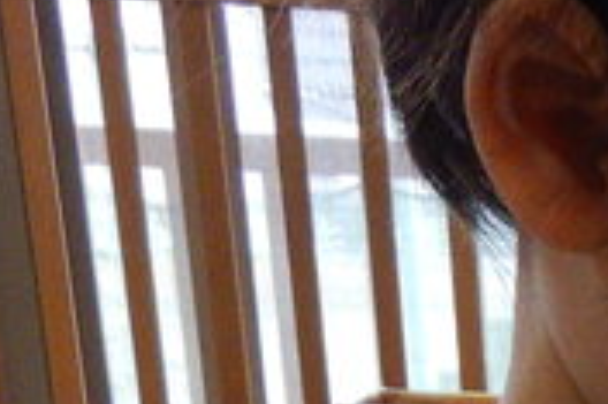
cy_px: 1212
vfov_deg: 8.2
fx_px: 2396
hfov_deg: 12.5
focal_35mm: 142
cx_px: 1254
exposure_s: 1/50
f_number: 2.8
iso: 125
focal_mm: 4.3
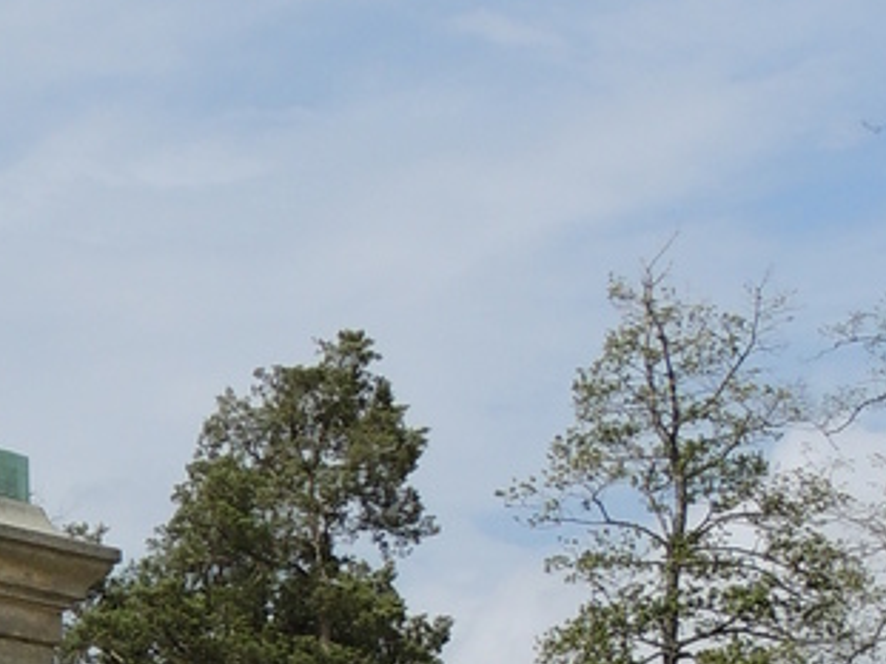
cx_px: -336
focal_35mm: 247
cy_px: 778
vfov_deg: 6.0
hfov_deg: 7.9
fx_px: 6320
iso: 100
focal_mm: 10.7
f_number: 4.2
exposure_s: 1/1250
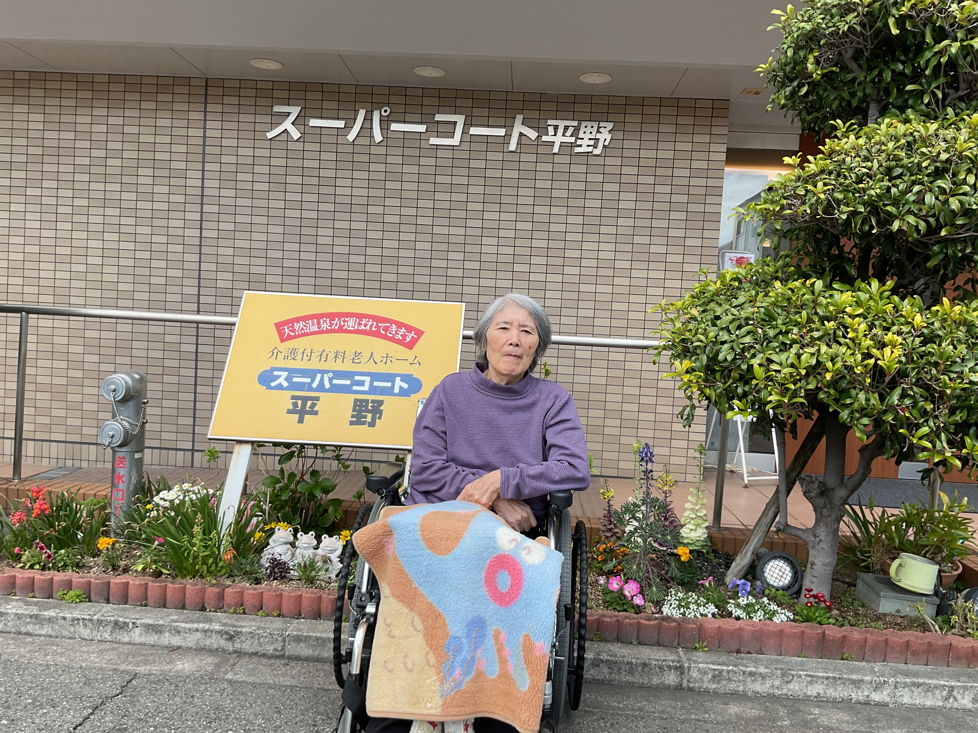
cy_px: 366
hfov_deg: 61.7
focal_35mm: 29
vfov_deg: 48.2
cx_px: 489
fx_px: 819
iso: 16
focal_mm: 3
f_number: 1.8
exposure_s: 1/829
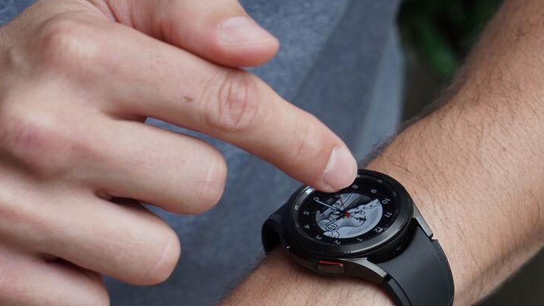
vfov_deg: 15.9
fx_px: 1096
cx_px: 302
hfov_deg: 27.9
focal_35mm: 76
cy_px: 180
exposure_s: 1/125
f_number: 7.1
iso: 500
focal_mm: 62
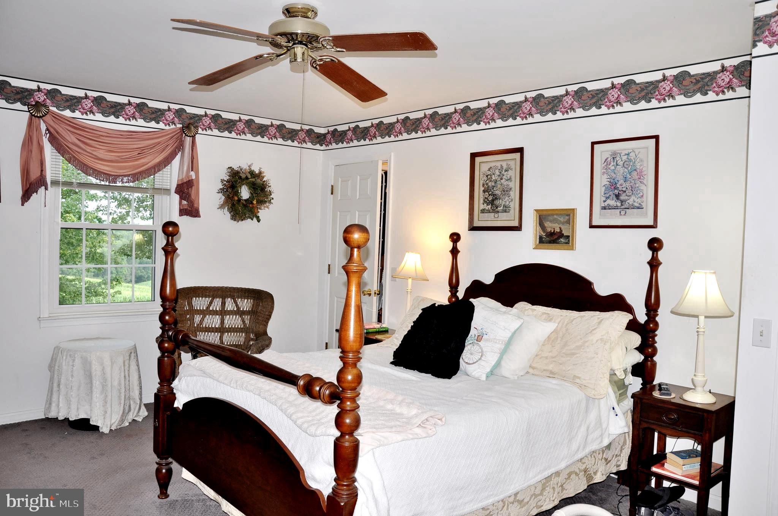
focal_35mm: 27
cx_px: 389
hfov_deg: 67.4
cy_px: 258
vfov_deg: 47.8
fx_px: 583
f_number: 5.6
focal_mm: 18
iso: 200
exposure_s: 1/60
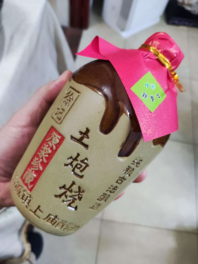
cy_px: 132
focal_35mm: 25
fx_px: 191
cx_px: 99
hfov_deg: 54.9
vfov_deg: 69.4
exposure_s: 1/50
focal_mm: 4.71
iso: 783
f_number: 1.79
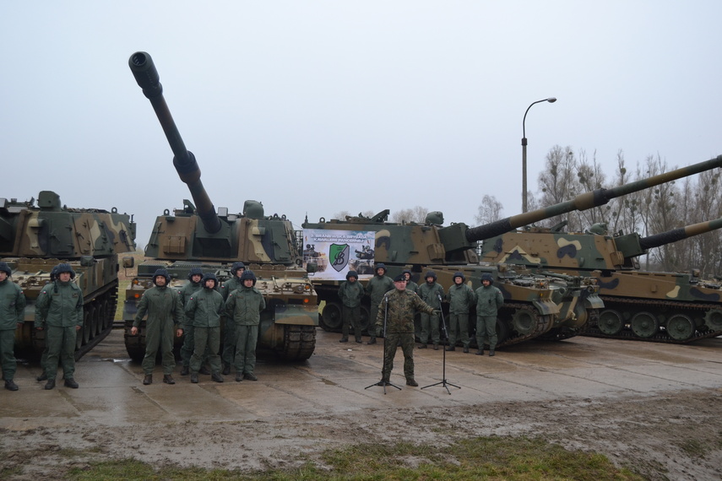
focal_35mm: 39
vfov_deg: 34.2
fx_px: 782
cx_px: 361
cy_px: 240
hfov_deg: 49.6
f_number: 4.2
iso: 400
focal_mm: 26
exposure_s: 1/1000
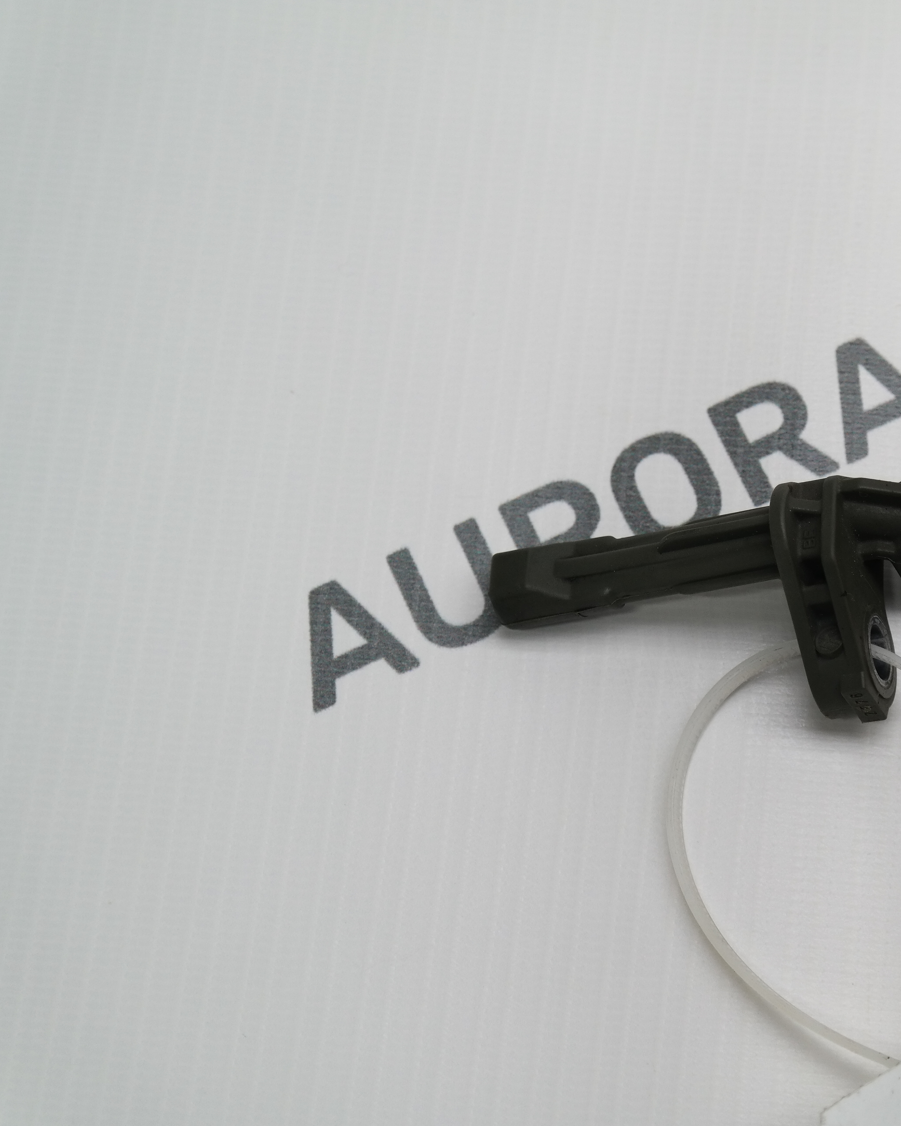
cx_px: 841
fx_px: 3033
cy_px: 565
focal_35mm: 91
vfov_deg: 21.0
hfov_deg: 16.6
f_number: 5
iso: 200
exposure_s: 1/60
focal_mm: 42
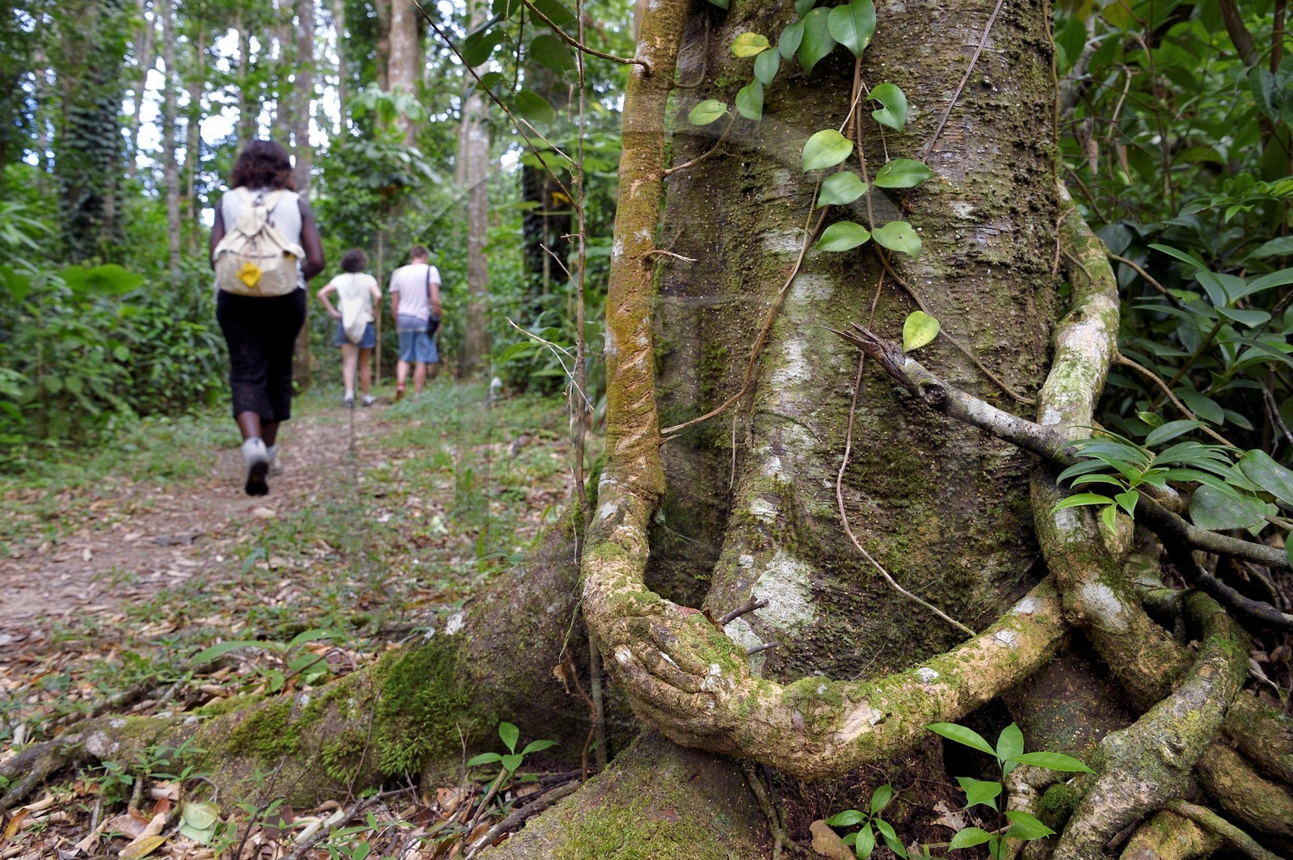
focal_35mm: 29
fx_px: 1041
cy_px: 430
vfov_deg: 44.9
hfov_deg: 63.7
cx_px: 646
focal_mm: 29
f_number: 7.1
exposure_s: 1/50
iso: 800
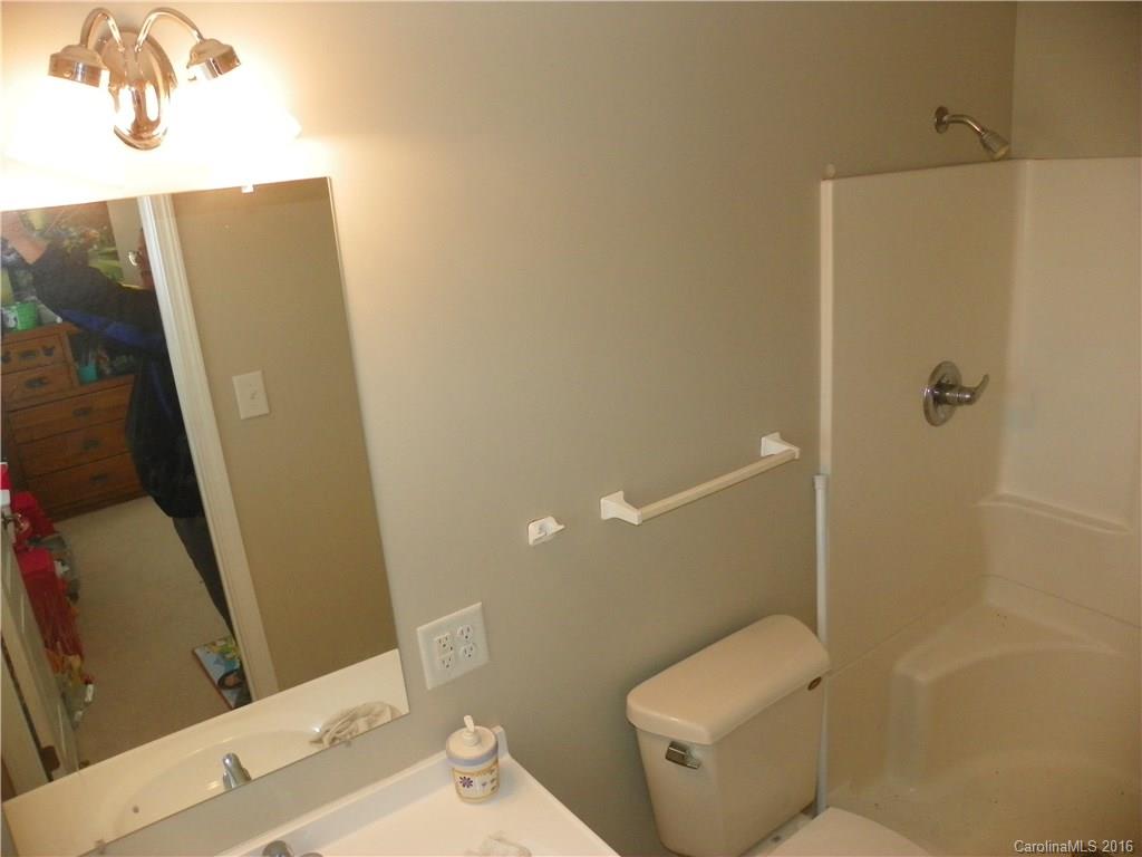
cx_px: 571
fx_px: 858
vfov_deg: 53.1
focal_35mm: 26
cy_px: 428
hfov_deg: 67.3
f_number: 2.8
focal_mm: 4.6
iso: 200
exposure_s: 1/125
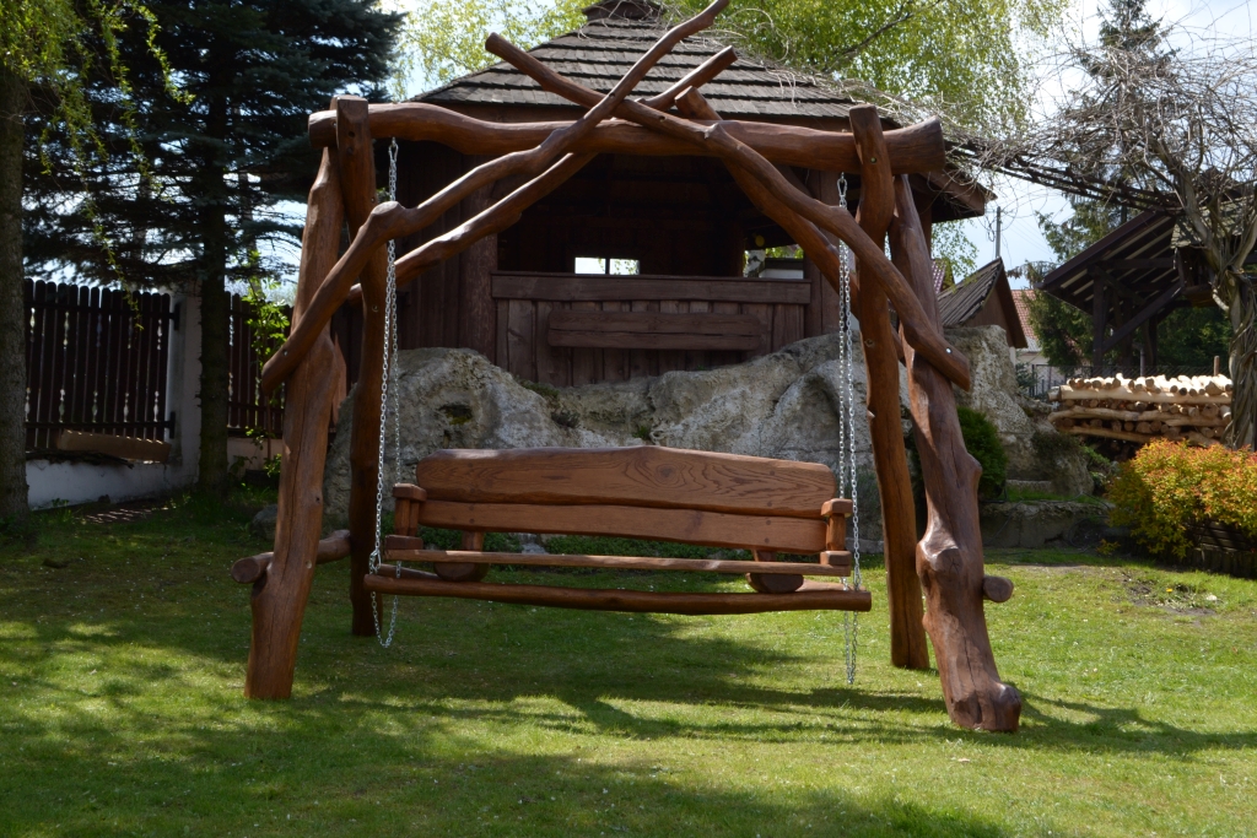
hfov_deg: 41.1
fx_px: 1676
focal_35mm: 48
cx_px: 628
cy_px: 419
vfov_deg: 28.1
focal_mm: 32
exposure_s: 1/200
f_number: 9
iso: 200
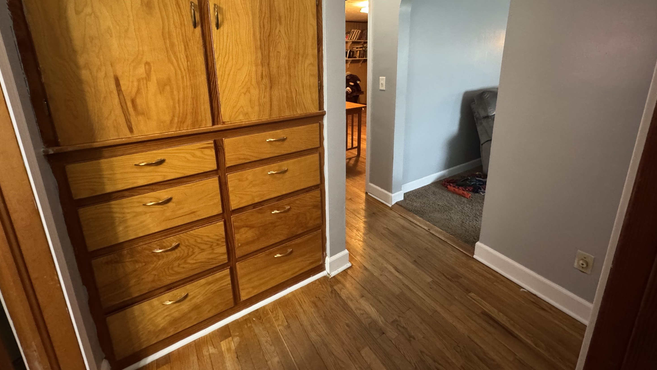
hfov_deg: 99.4
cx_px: 321
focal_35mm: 16
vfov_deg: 65.5
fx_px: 279
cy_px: 126
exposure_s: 1/40
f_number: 2.2
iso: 1000
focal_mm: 2.22
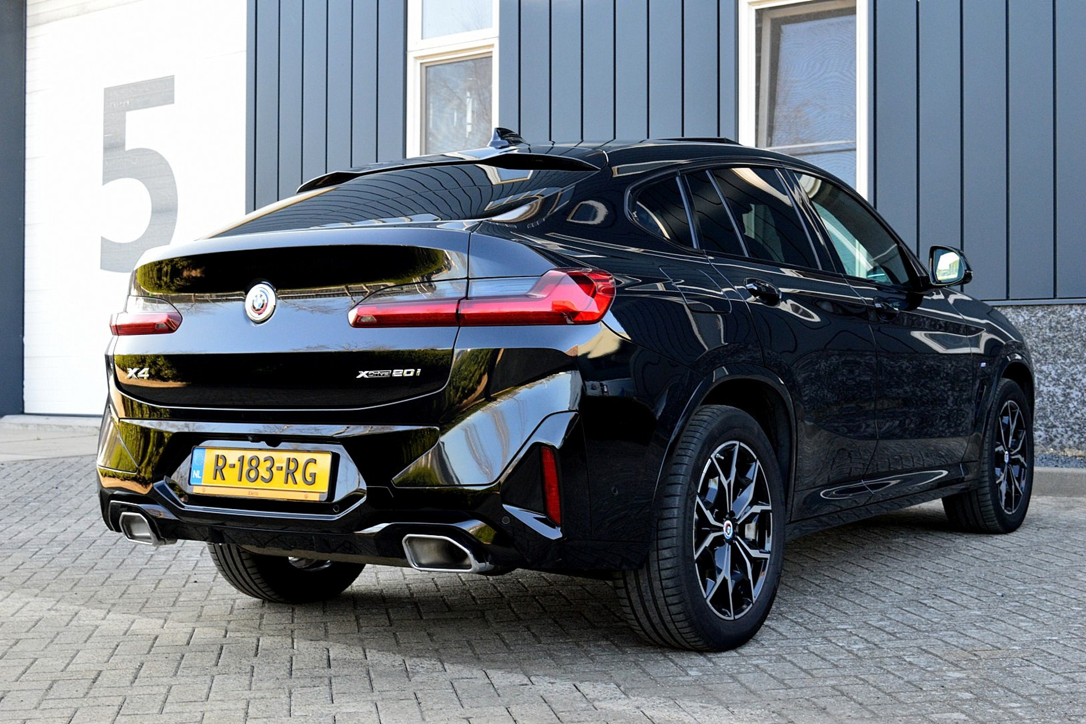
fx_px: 1448
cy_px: 362
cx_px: 543
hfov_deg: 41.1
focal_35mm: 48
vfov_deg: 28.1
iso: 800
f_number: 9
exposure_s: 1/125
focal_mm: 32
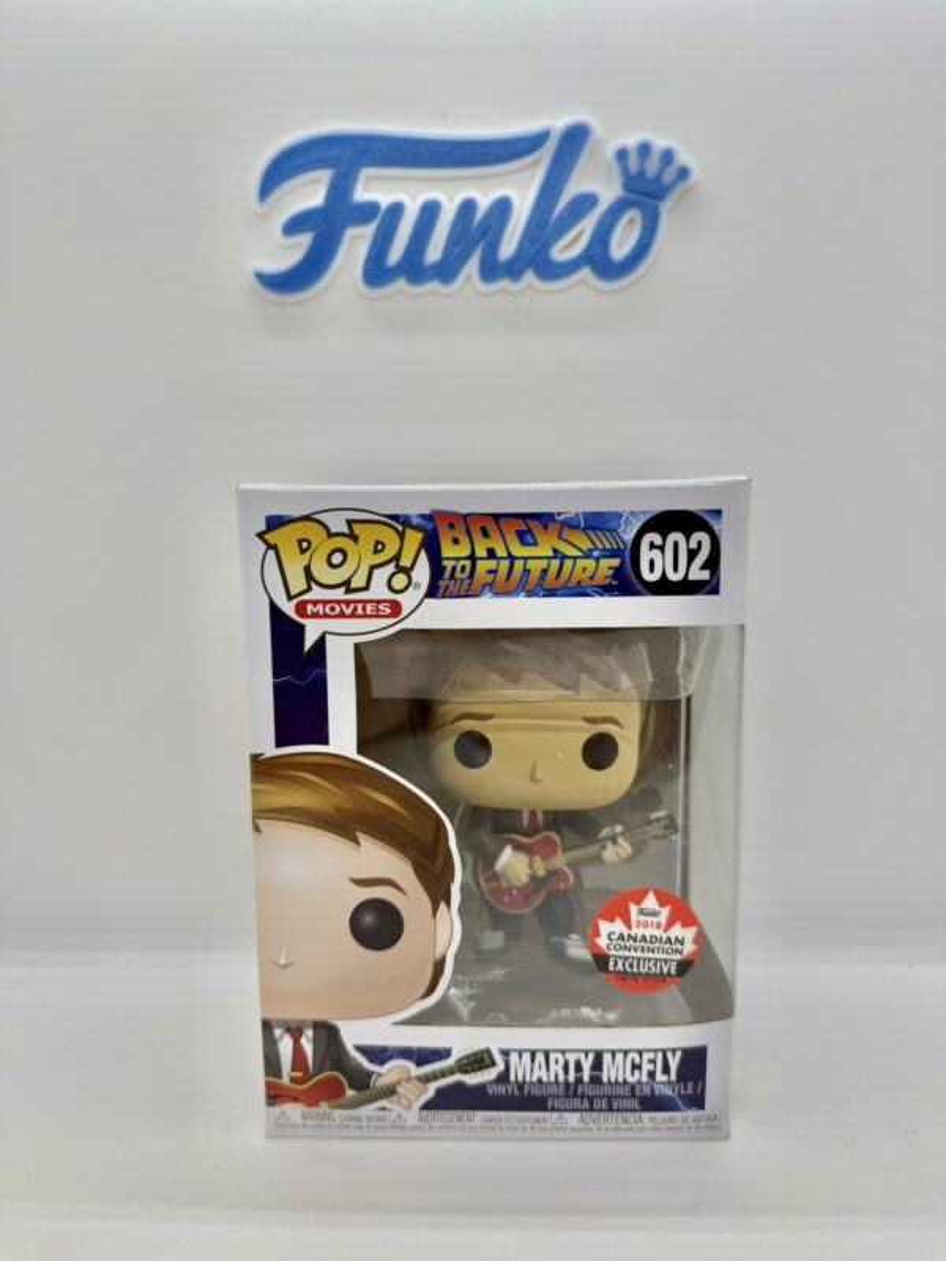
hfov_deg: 56.8
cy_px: 630
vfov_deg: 71.6
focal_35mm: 24
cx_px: 473
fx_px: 875
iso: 64
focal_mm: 6.76
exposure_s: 1/246
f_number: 1.78
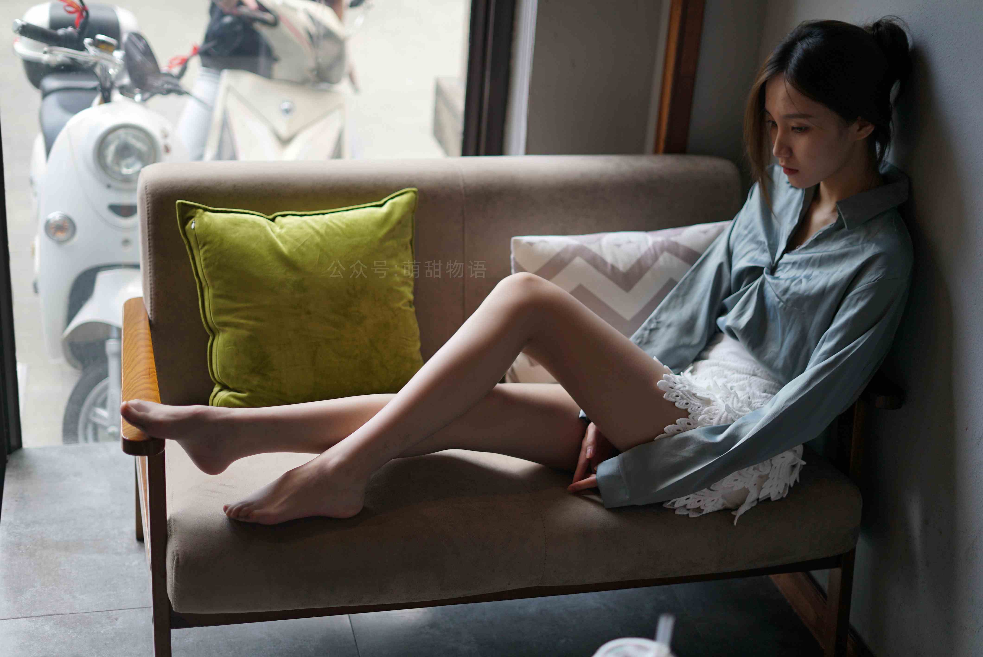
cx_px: 492
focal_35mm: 50
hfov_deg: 39.6
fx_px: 1366
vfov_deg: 27.0
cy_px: 328
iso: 200
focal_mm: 50
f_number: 1.8
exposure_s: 1/500
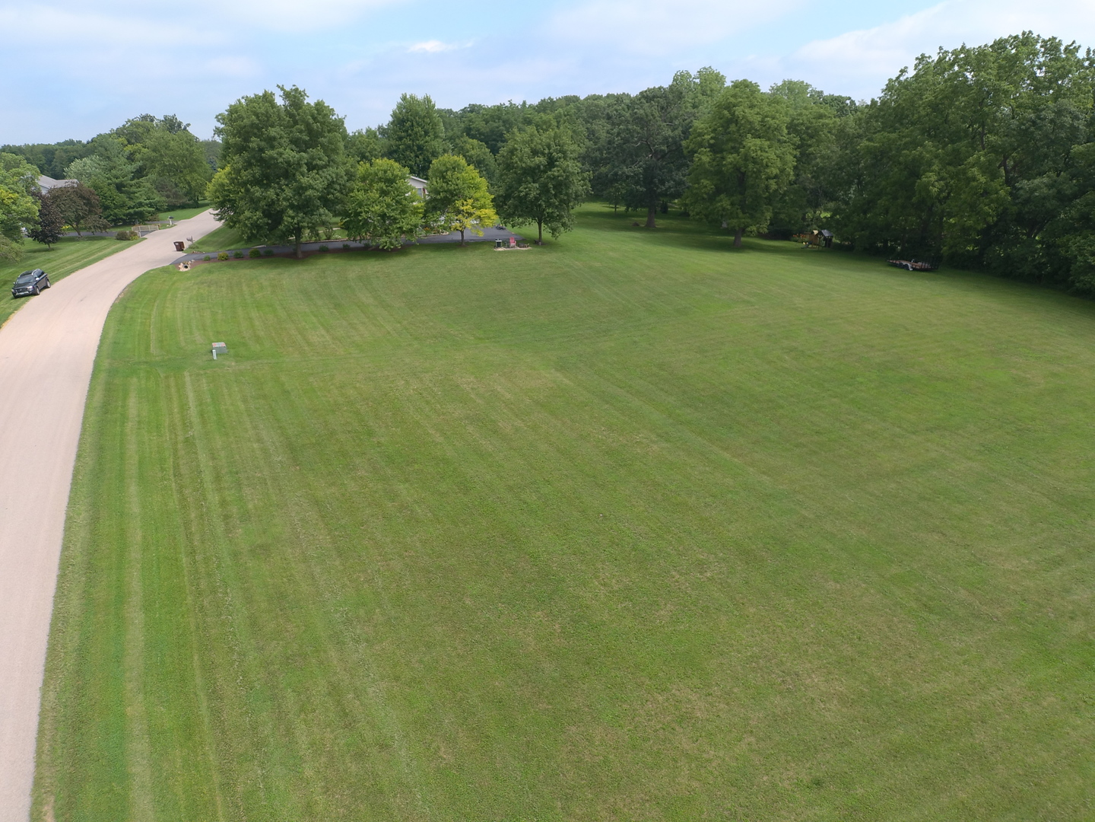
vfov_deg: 74.7
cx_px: 548
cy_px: 411
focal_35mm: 17
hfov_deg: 91.0
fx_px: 538
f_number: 2.8
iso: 100
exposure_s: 1/581
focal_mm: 3.15
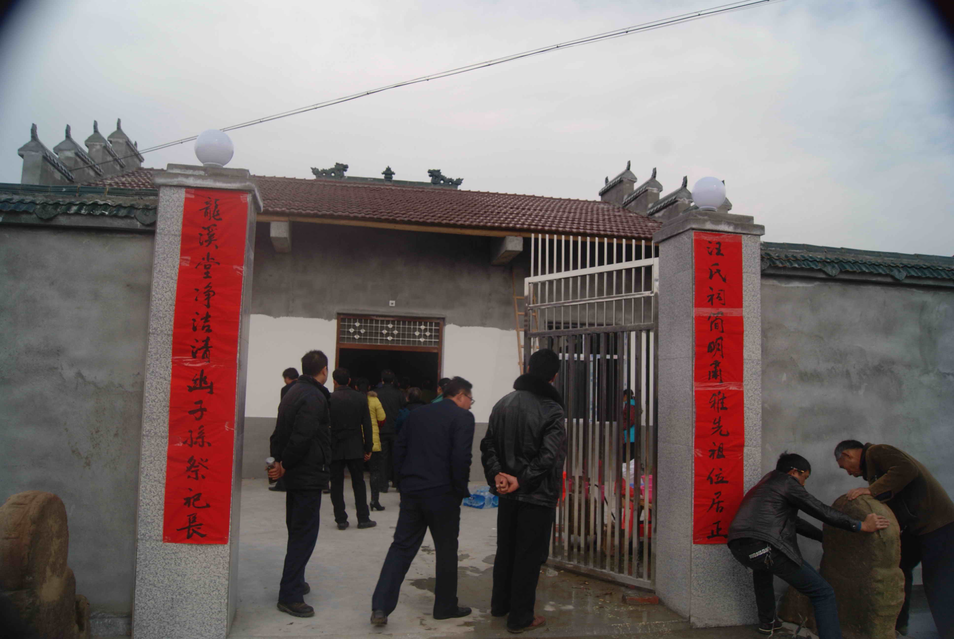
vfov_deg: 48.0
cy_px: 320
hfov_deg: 67.3
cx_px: 477
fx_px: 716
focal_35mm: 27
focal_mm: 18
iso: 100
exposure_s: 1/60
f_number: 7.1
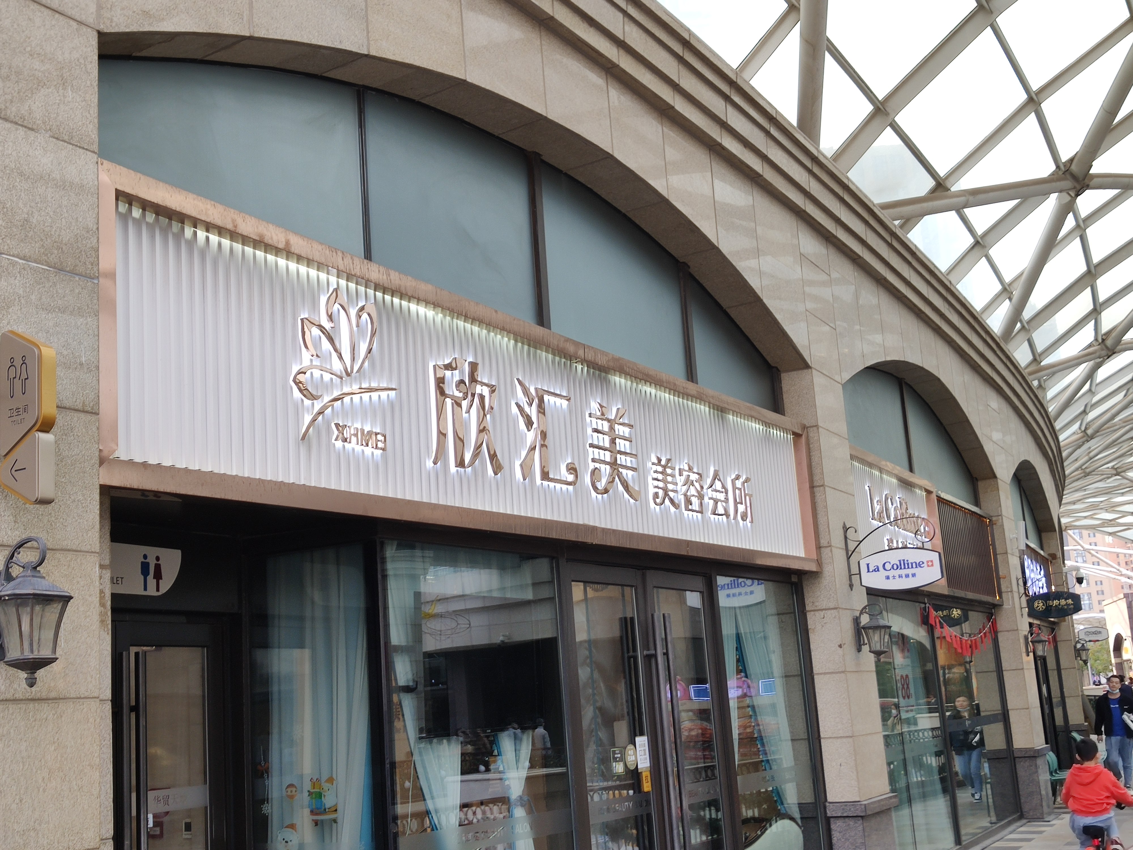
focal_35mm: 41
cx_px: 566
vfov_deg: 35.1
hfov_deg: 45.8
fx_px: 1342
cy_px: 425
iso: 120
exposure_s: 1/100
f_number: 1.75
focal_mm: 4.75
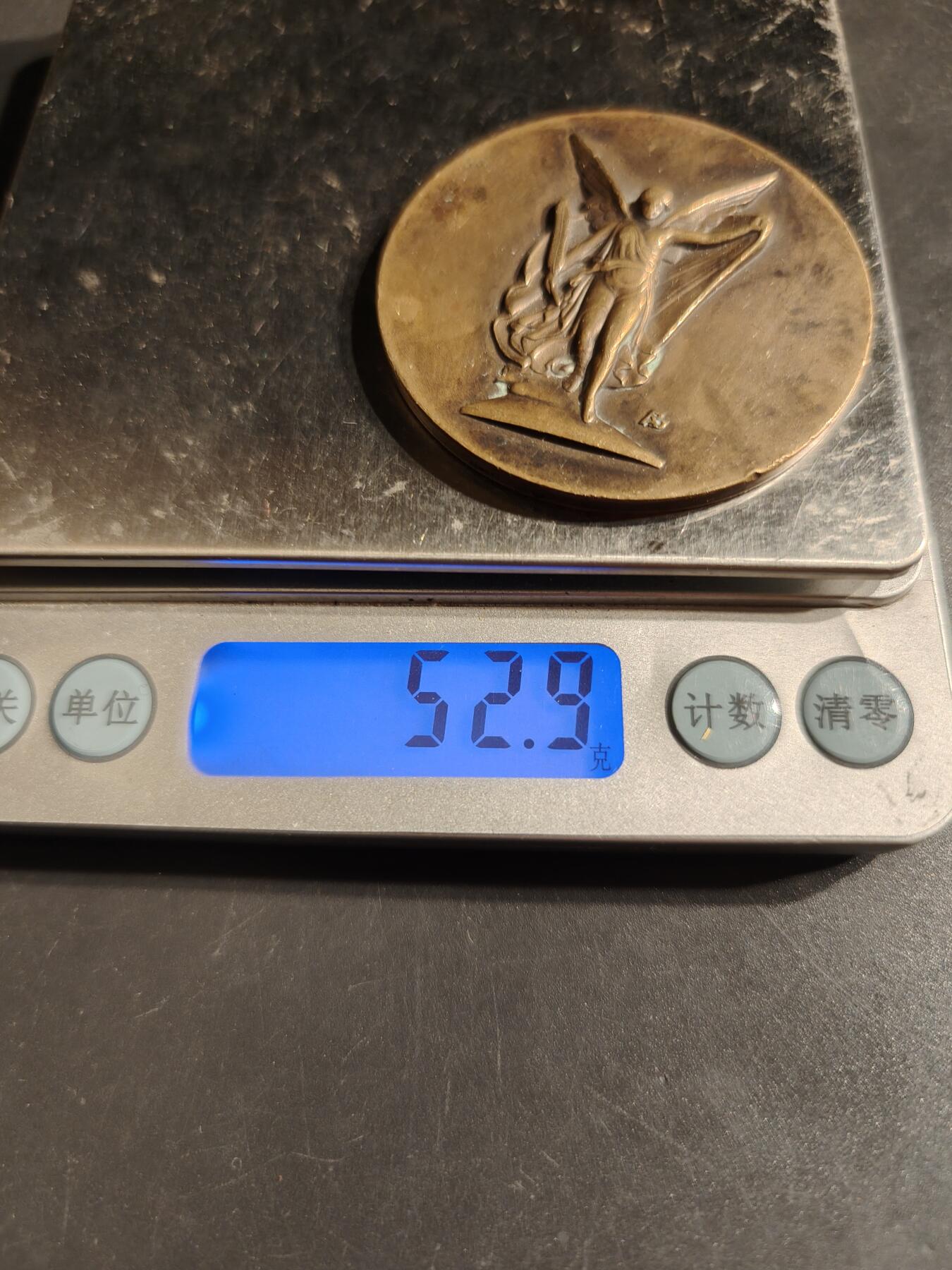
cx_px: 476
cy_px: 635
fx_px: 843
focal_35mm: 23
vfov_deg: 73.9
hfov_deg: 58.9
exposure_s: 1/100
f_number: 1.6
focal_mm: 6.06
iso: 200
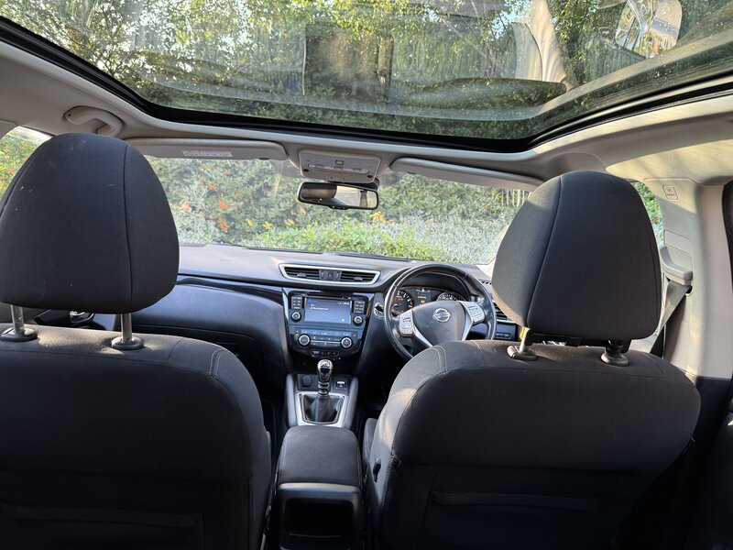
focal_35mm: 24
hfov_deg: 71.6
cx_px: 366
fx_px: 508
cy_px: 275
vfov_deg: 56.8
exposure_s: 1/87
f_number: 1.78
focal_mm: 6.76
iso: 200
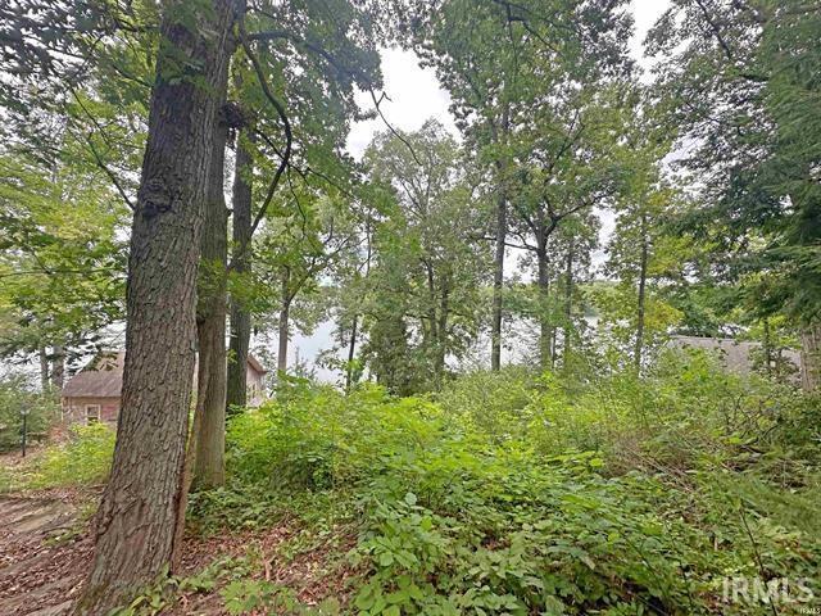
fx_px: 332
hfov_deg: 102.1
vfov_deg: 85.7
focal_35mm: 14
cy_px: 308
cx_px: 410
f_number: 2.2
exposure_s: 1/226
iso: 40
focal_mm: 2.22
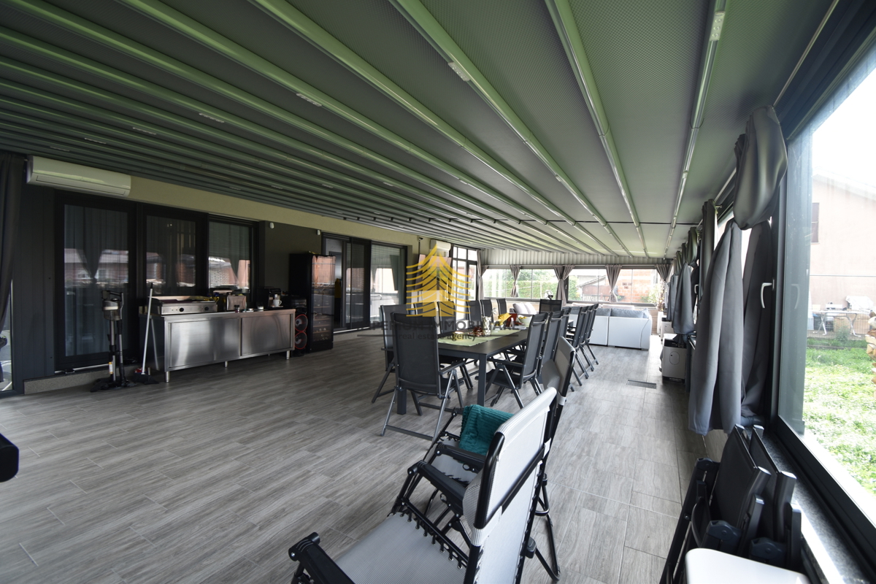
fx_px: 365
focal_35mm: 15
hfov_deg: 100.4
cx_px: 438
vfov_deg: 77.3
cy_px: 292
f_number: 4.5
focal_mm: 10
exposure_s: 1/30
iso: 140
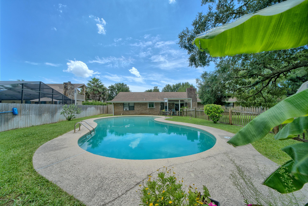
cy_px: 103
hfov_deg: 112.6
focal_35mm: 12
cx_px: 154
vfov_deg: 90.0
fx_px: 103
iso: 200
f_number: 22
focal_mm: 12
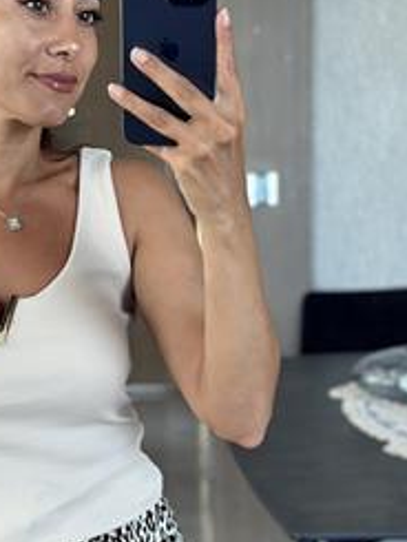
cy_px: 367
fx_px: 1551
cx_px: 0
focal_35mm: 99
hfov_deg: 14.7
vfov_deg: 19.8
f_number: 1.78
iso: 125
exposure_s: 1/75
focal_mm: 6.86
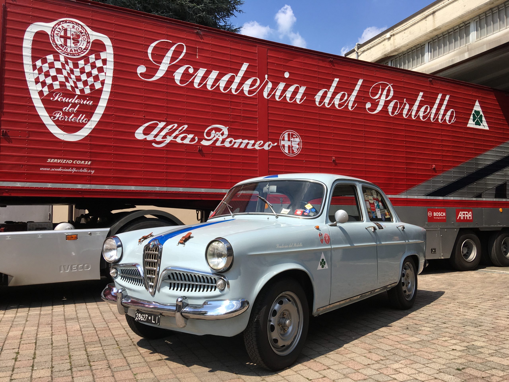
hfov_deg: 61.7
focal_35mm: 29
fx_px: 426
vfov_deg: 48.2
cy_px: 191
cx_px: 254
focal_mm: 4.15
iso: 25
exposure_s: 1/1451
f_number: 2.2
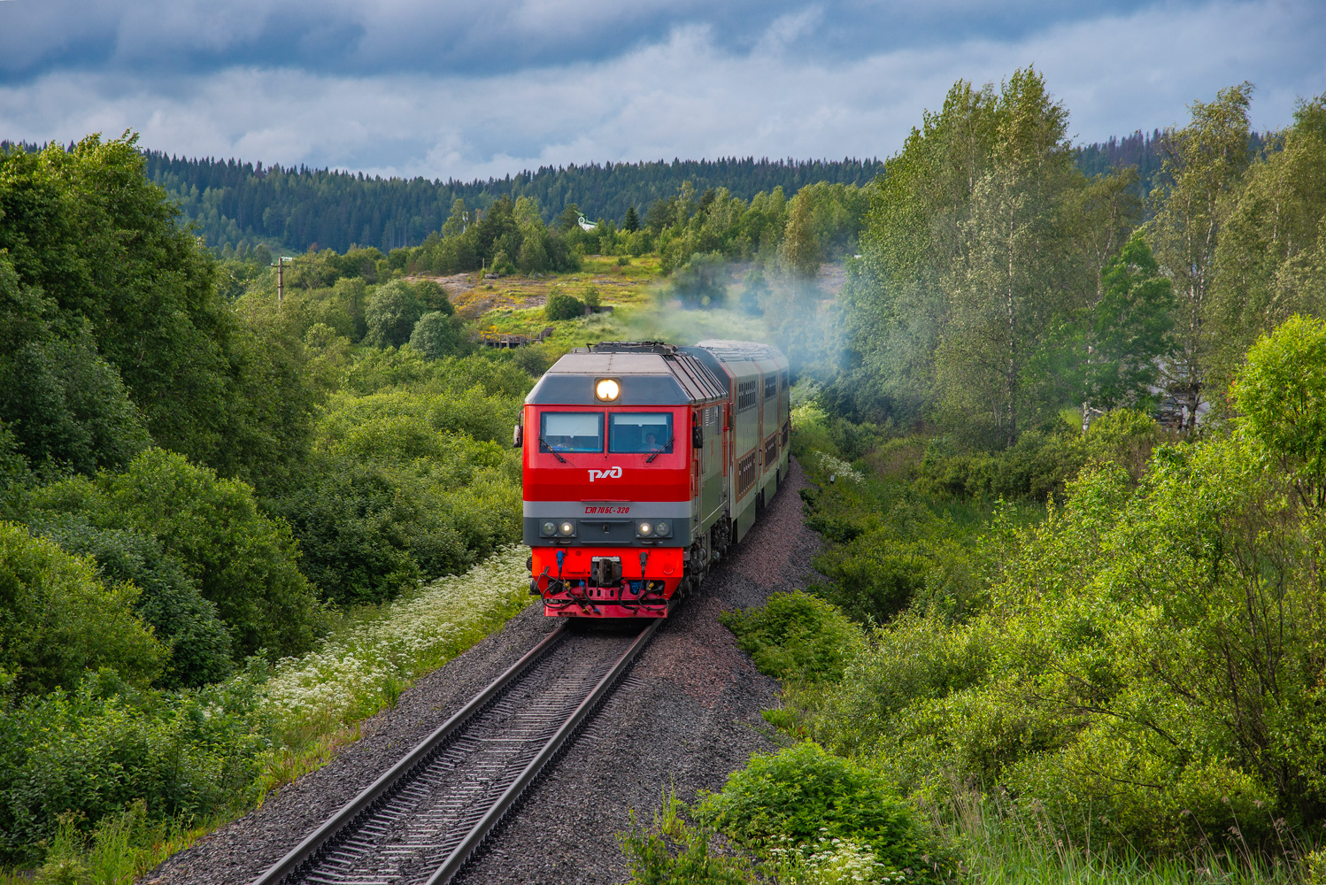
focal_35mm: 120
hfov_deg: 17.1
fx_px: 4421
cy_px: 442
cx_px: 663
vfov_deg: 11.4
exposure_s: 1/500
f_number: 5.6
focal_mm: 120
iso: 280
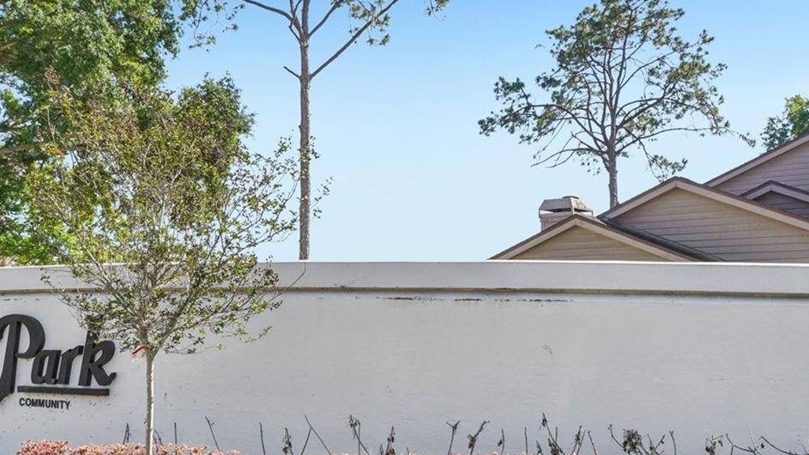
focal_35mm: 48
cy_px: 337
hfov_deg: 42.4
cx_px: 275
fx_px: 1029
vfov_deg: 24.7
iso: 100
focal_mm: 18
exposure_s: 1/200
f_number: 8
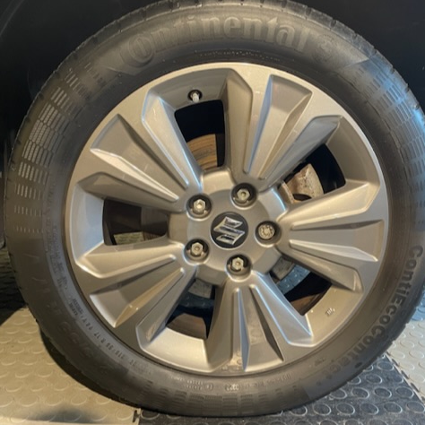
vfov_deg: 52.5
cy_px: 214
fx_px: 431
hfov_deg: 52.5
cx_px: 222
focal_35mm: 31
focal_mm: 4.2
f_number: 1.6
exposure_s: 1/50
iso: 400
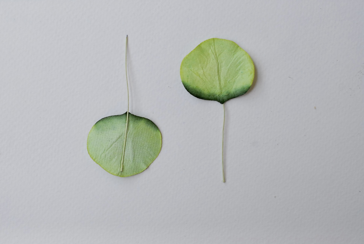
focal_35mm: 60
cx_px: 182
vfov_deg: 22.7
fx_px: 607
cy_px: 122
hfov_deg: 33.4
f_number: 5.6
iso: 640
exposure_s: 1/200
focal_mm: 40
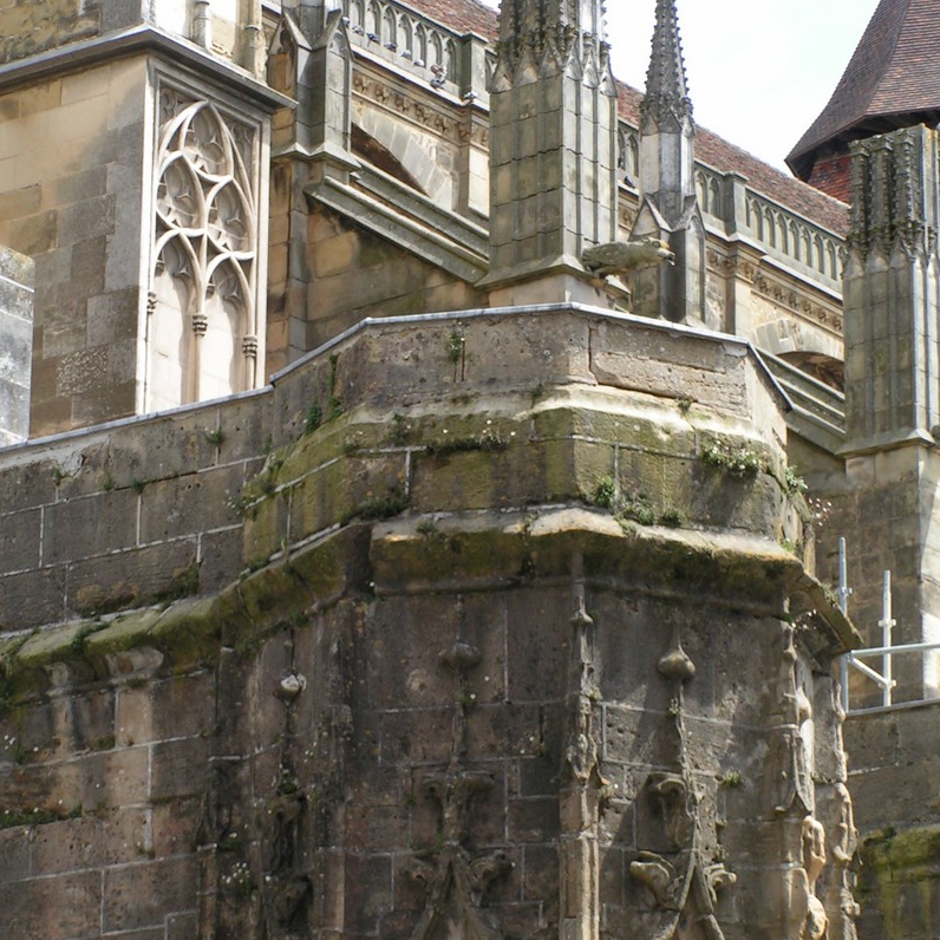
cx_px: 469
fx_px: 3932
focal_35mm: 128
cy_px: 491
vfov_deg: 13.6
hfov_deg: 13.6
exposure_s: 1/200
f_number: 5
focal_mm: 16.6
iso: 50
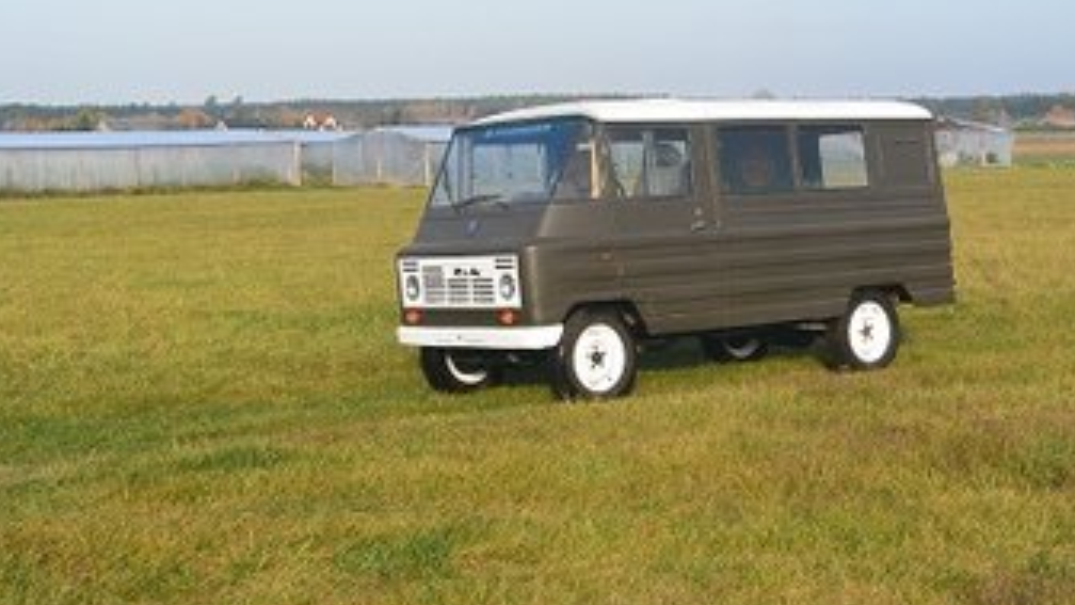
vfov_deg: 17.2
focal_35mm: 70
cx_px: 614
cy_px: 256
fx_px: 1995
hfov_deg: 30.1
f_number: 5
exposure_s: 1/250
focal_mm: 21
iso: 180
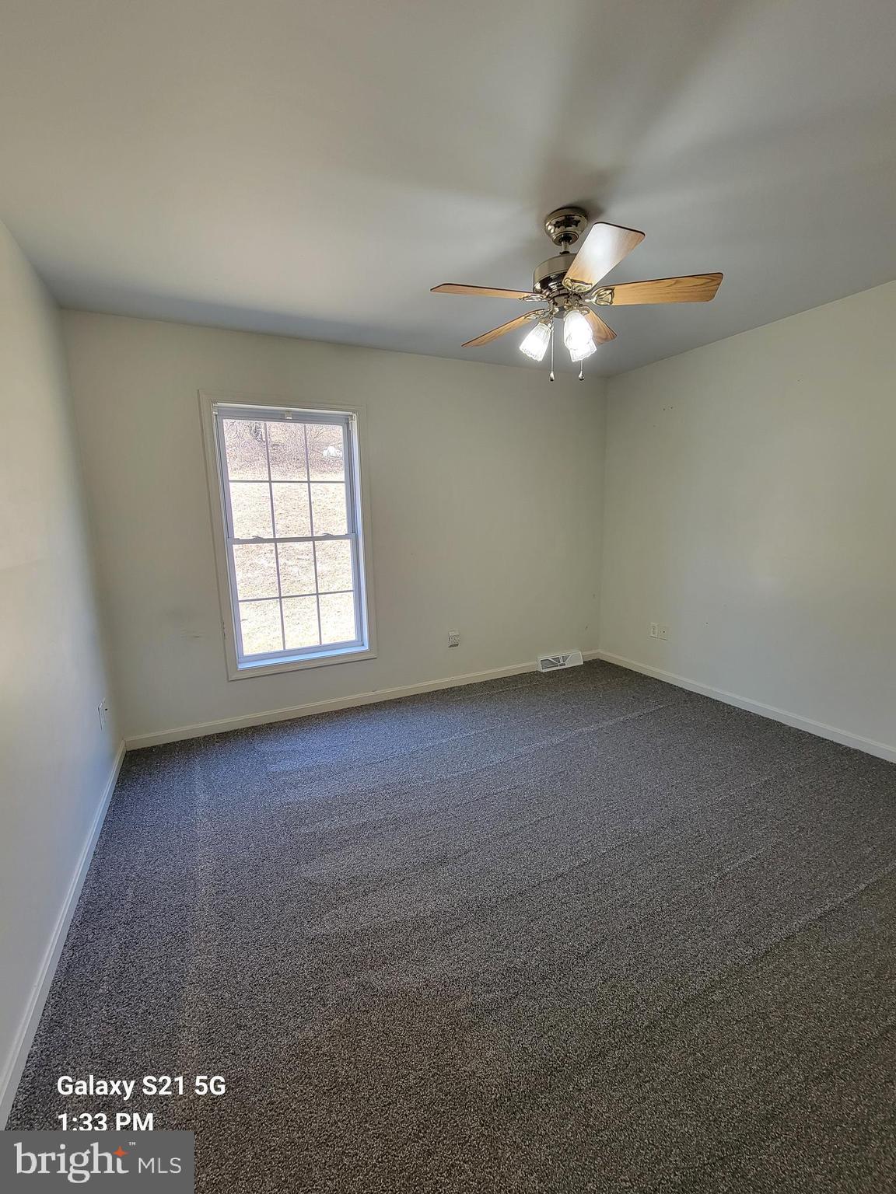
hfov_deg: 89.9
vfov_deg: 106.2
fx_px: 449
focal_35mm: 13
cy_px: 597
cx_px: 448
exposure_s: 1/60
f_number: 2.2
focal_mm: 2.2
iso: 125
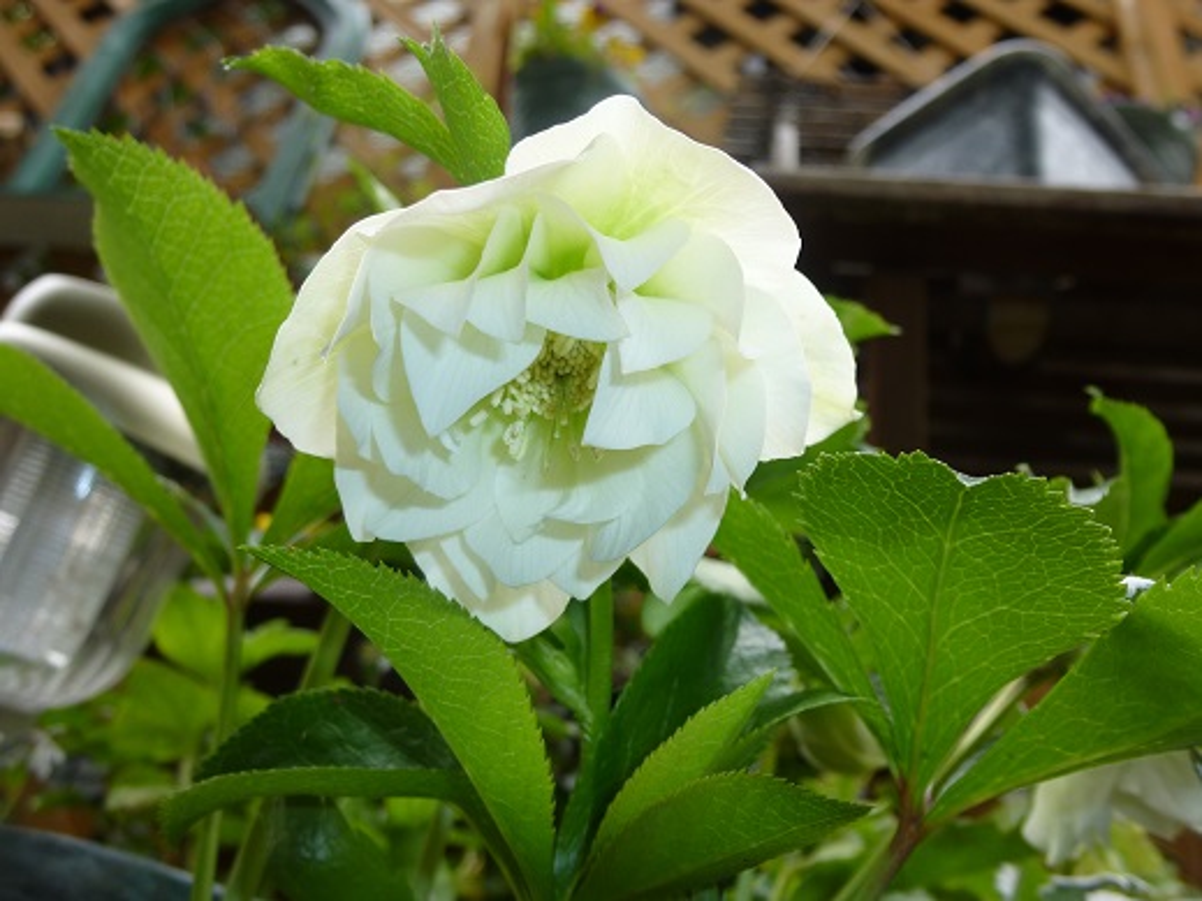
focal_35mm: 31
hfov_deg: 58.4
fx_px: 1076
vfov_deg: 45.4
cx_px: 601
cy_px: 450
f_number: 3.4
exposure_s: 1/60
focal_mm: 5.6
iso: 100
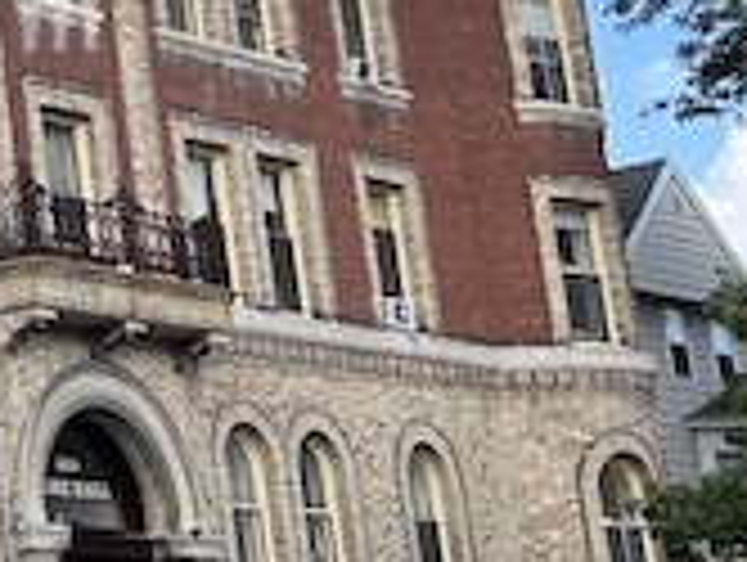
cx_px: -774
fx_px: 2701
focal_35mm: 125
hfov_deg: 13.4
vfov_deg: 11.7
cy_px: -58
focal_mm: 5.7
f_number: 1.5
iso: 50
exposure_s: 1/1511
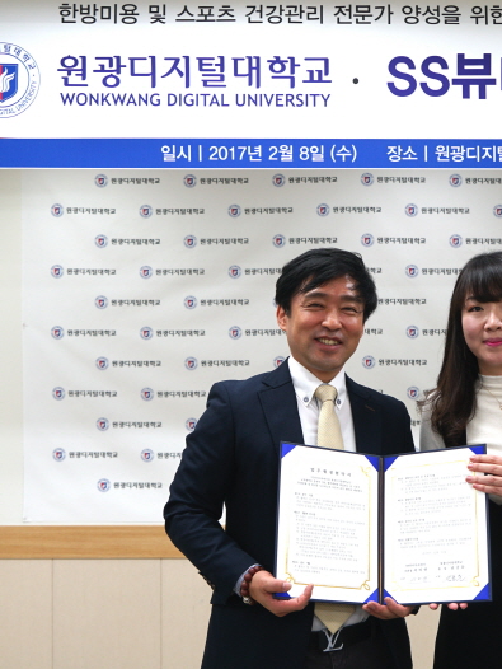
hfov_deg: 36.7
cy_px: 334
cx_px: 386
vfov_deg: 49.0
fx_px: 734
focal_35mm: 38
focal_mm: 26
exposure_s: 1/60
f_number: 4
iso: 200
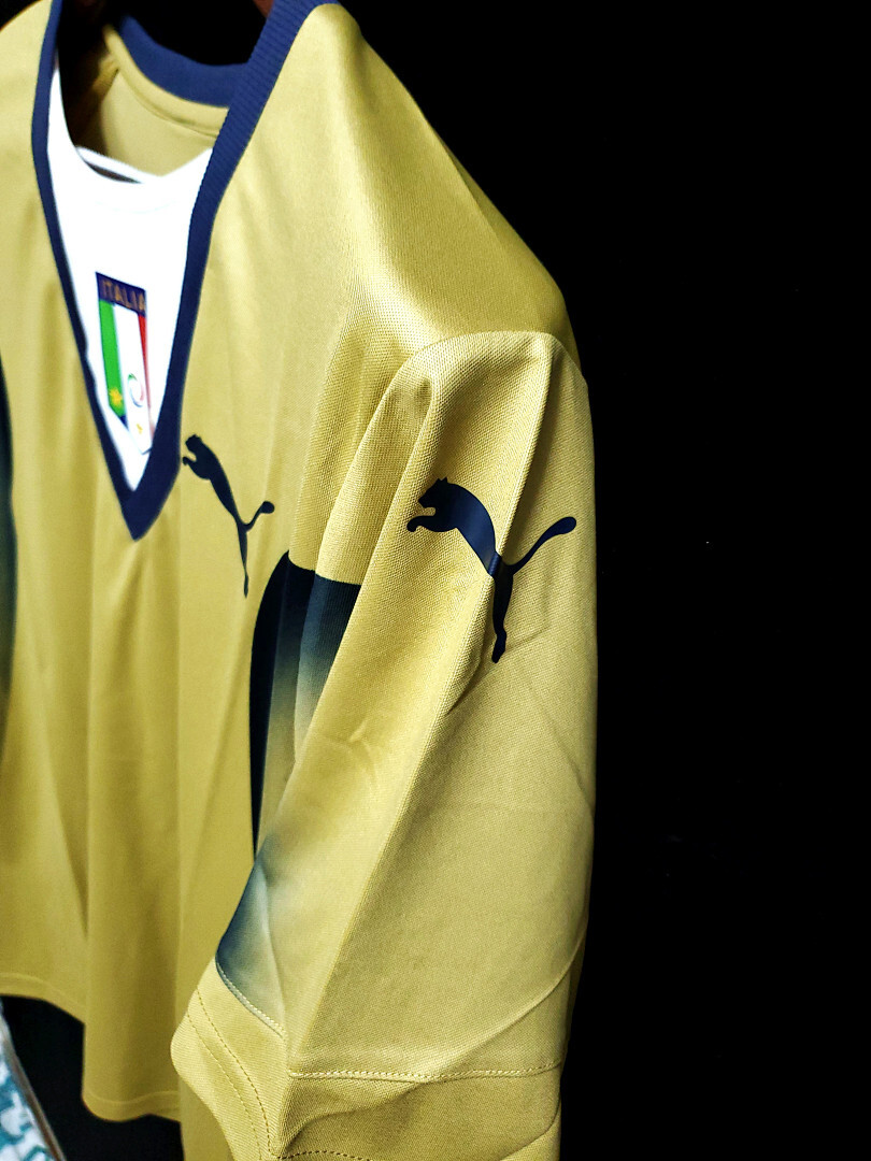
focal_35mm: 26
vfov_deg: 67.3
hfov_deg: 53.1
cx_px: 436
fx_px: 872
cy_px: 580
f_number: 1.5
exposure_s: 1/20
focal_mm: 4.3
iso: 250
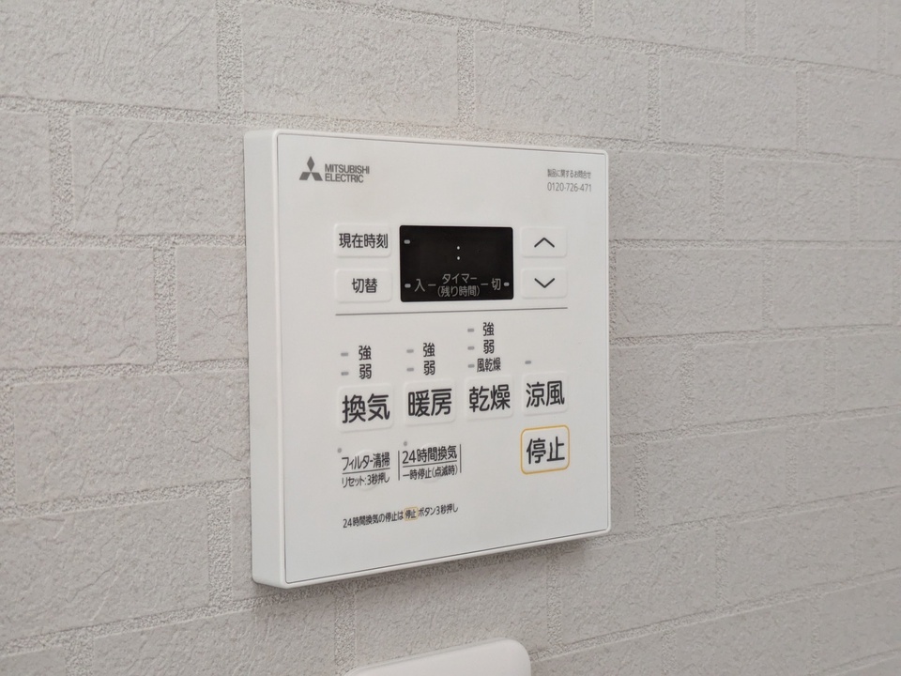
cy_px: 338
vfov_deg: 28.6
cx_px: 450
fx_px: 1327
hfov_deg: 37.5
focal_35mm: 51
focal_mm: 5.43
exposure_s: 1/33.3
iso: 429
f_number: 1.89
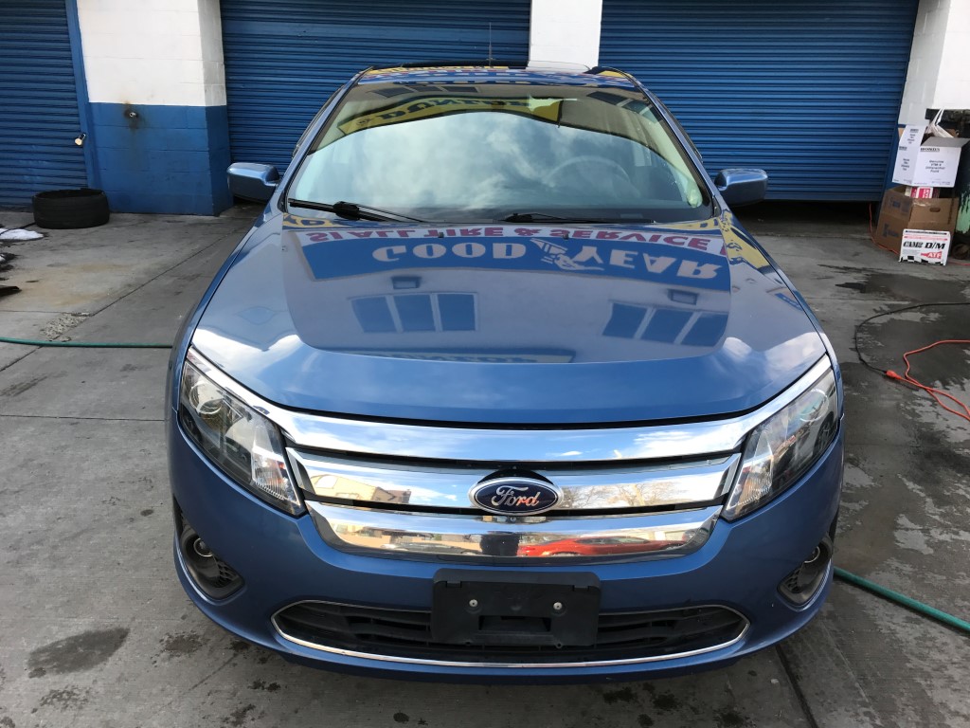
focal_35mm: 28
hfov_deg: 63.4
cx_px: 485
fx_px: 785
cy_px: 364
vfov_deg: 49.7
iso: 20
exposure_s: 1/399
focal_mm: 3.99
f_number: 1.8
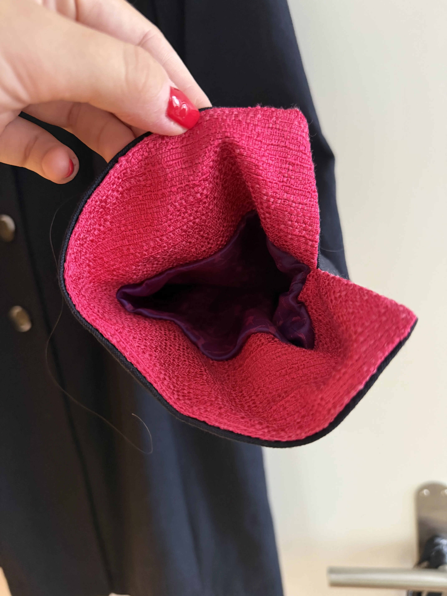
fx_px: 413
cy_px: 298
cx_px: 224
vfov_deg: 71.6
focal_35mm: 24
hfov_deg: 56.8
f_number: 1.78
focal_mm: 6.76
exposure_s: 1/60
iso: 800
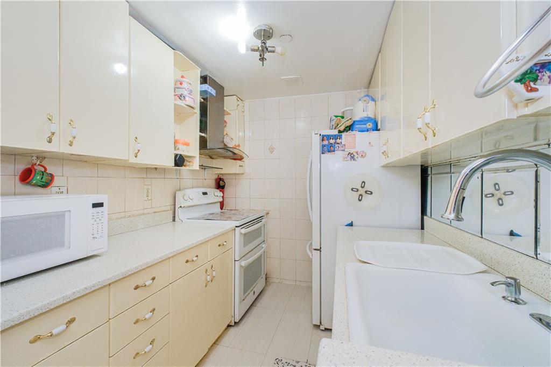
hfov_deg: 100.4
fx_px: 229
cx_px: 276
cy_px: 184
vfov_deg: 77.3
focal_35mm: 15
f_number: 8
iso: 1250
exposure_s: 1/60
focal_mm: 10
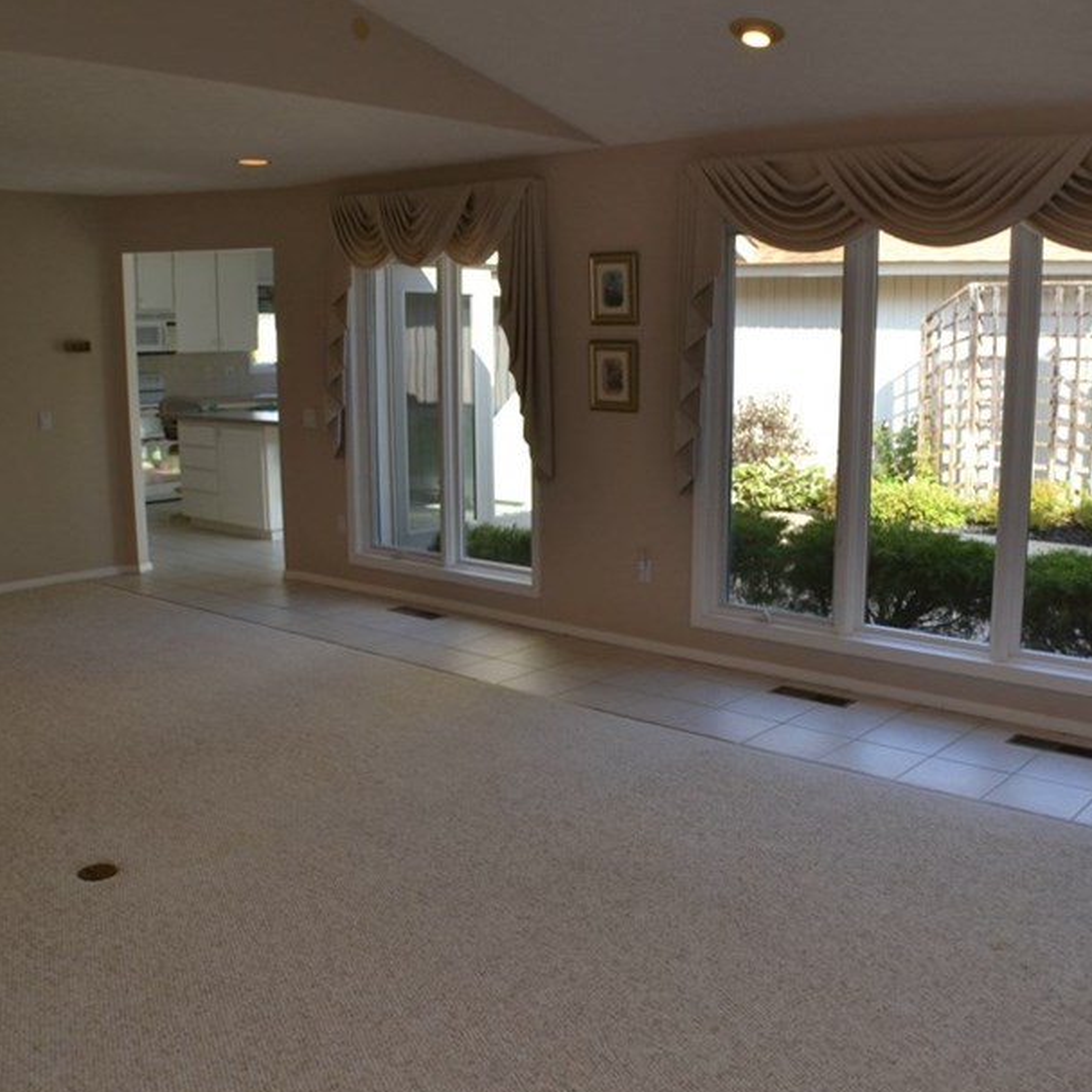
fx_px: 1463
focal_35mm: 41
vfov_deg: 40.9
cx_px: 686
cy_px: 559
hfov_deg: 40.6
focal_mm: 18
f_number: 5.6
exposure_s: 1/125
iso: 250
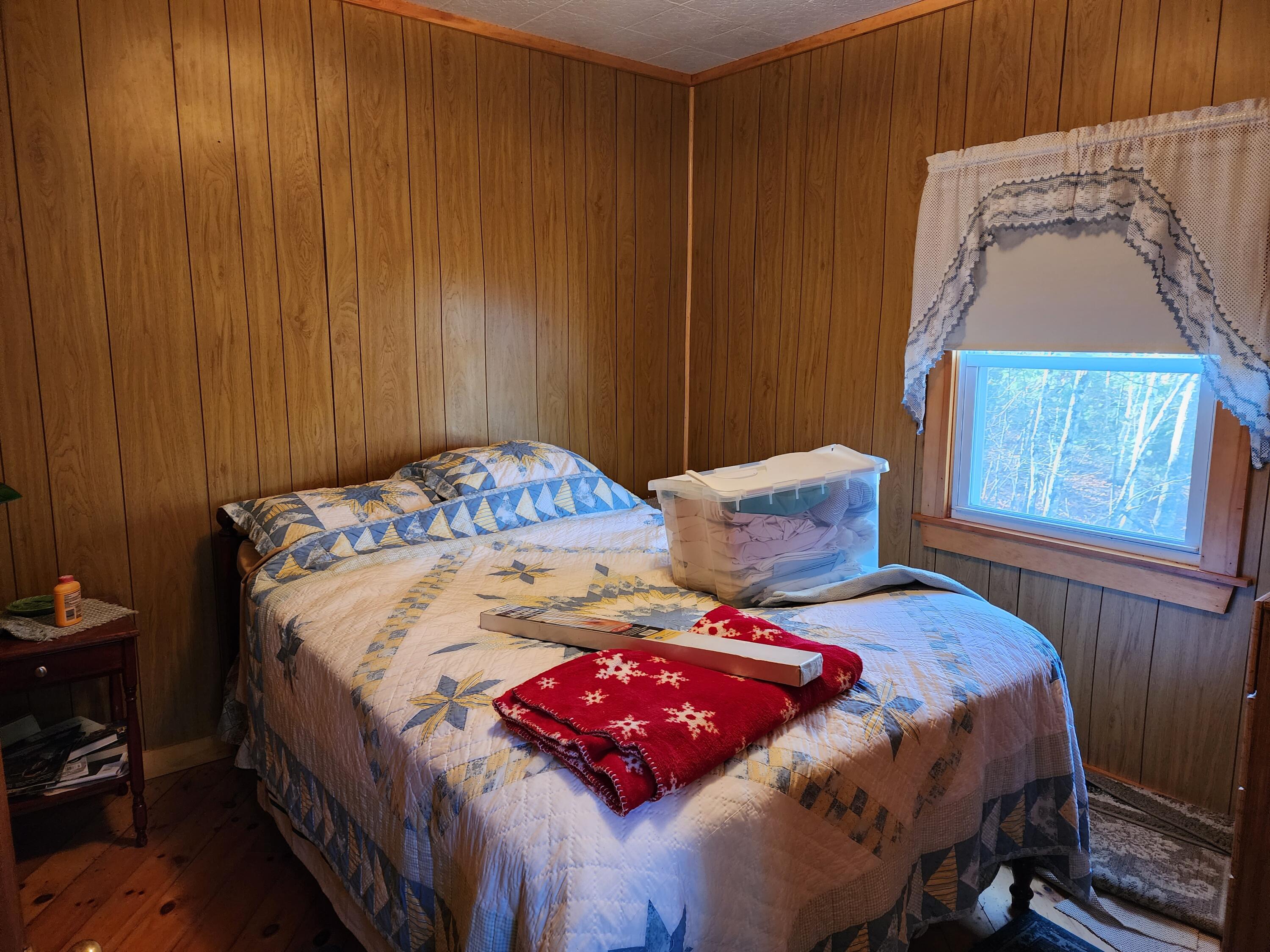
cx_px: 635
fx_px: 844
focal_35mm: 23
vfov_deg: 58.9
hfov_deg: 73.9
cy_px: 476
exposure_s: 1/60
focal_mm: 6.4
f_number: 1.8
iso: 500
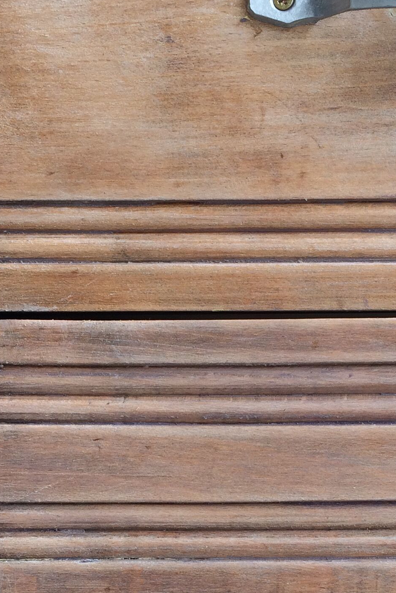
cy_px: 480
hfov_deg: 19.5
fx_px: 1154
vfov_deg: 28.2
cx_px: 209
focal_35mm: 70
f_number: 2.2
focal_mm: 4.15
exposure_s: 1/113
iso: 32
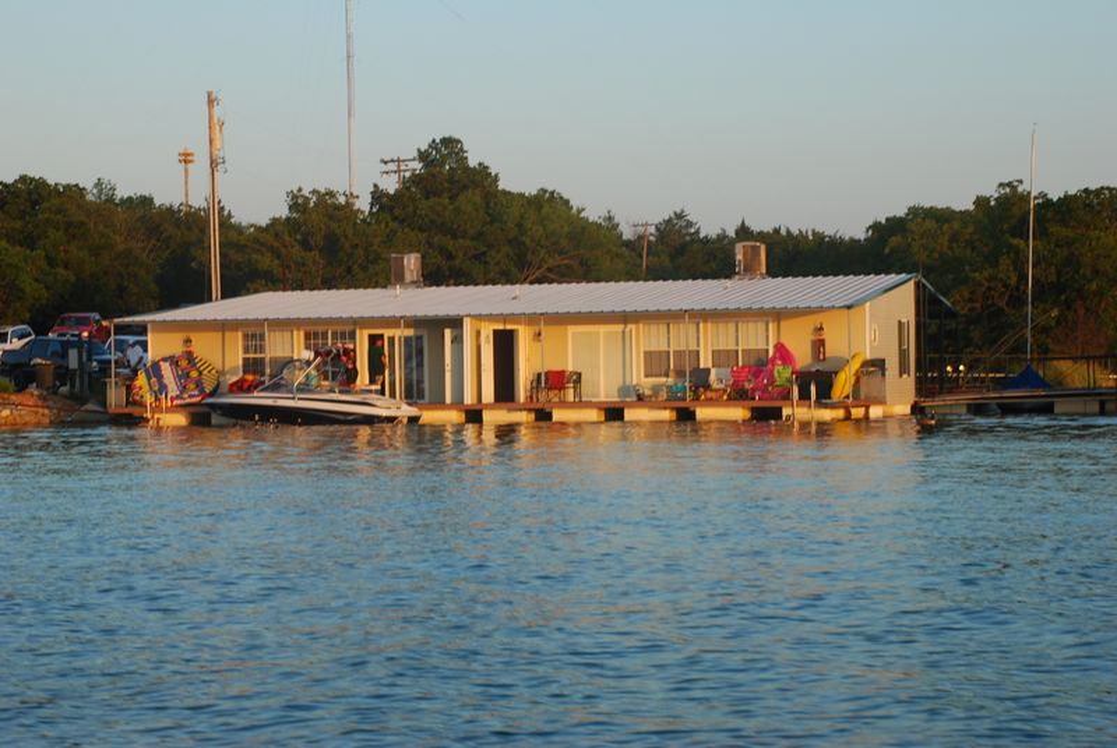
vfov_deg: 17.6
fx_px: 2424
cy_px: 374
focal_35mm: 78
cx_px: 558
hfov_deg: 26.0
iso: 200
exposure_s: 1/100
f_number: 9
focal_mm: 52
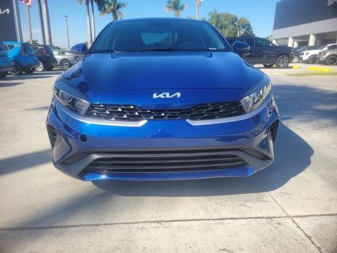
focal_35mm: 26
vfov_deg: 53.1
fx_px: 253
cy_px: 126
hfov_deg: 67.3
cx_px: 168
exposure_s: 1/1102
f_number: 1.8
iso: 50
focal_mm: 5.4
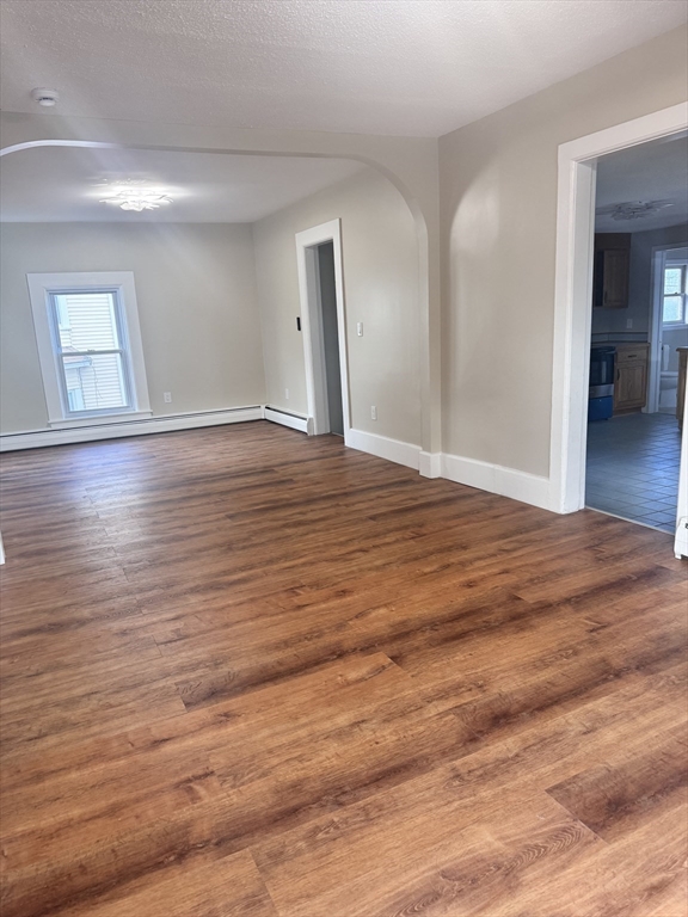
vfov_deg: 71.6
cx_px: 344
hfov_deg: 56.8
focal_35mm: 24
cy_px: 458
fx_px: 636
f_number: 1.78
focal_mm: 6.76
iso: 160
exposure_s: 1/120
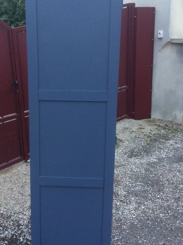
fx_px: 275
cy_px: 123
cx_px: 76
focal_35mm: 39
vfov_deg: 47.9
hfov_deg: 36.7
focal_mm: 4.15
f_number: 2.2
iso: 200
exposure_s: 1/33
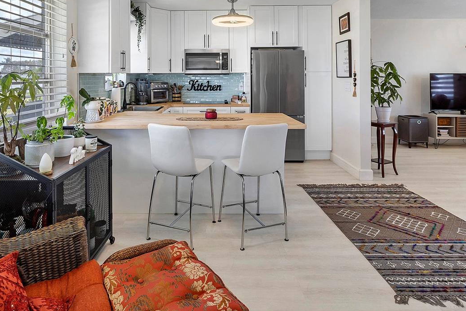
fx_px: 298
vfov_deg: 52.5
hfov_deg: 76.0
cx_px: 216
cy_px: 75
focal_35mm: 23
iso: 160
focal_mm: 10
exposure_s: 1/10
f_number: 11
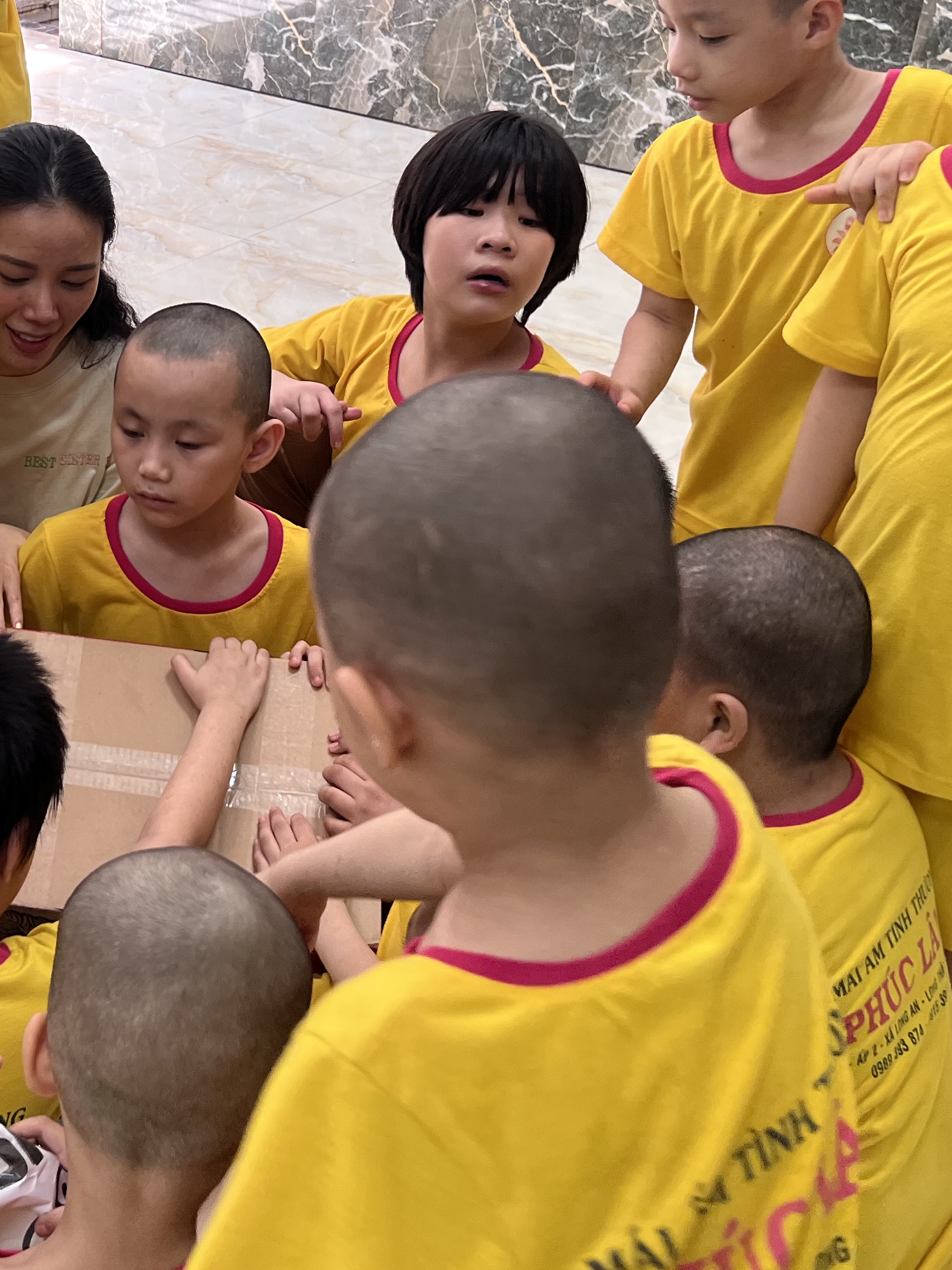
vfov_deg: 40.8
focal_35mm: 46
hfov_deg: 30.2
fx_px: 1687
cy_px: 449
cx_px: 100
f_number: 1.5
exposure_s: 1/121
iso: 125
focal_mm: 5.7
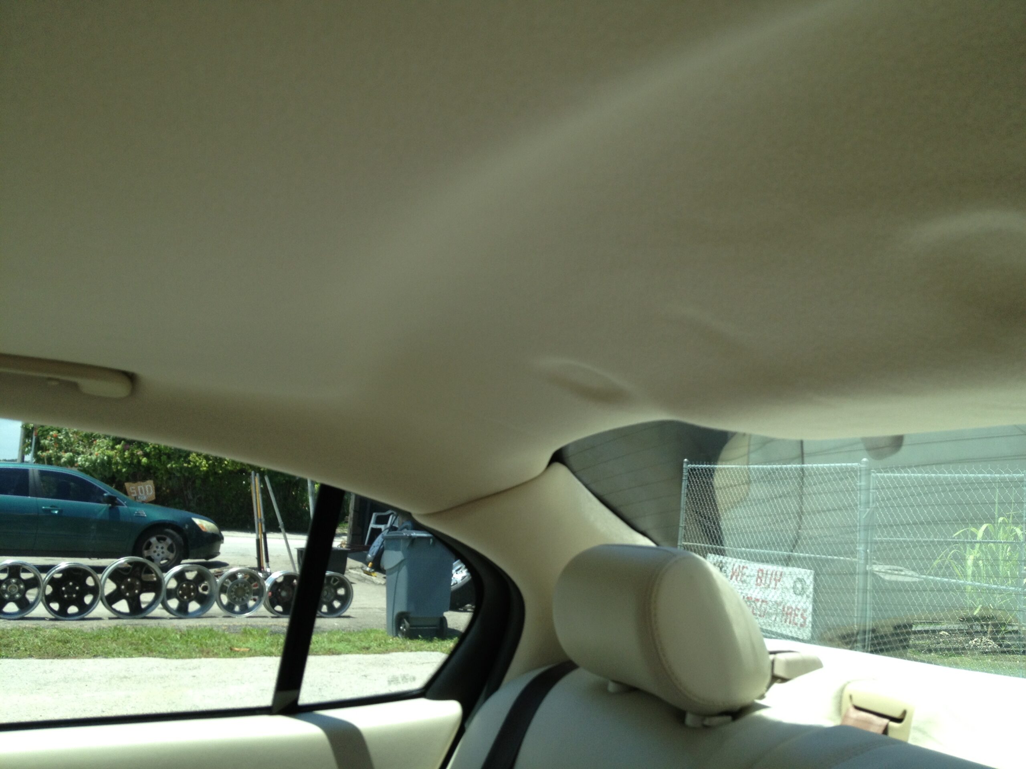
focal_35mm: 35
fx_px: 1037
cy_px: 384
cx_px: 513
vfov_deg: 40.7
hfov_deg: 52.6
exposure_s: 1/726
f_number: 2.4
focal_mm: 4.28
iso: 50
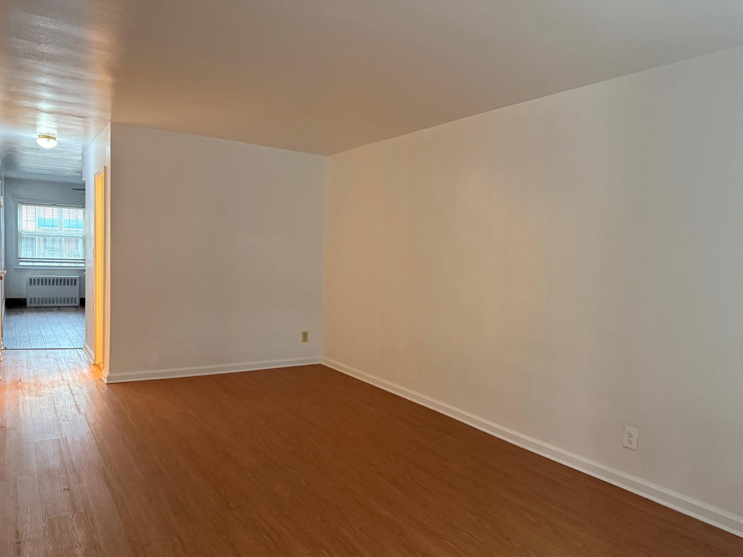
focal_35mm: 25
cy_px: 289
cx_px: 374
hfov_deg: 69.4
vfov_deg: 54.9
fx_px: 537
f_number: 1.78
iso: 640
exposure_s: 1/40
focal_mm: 6.76
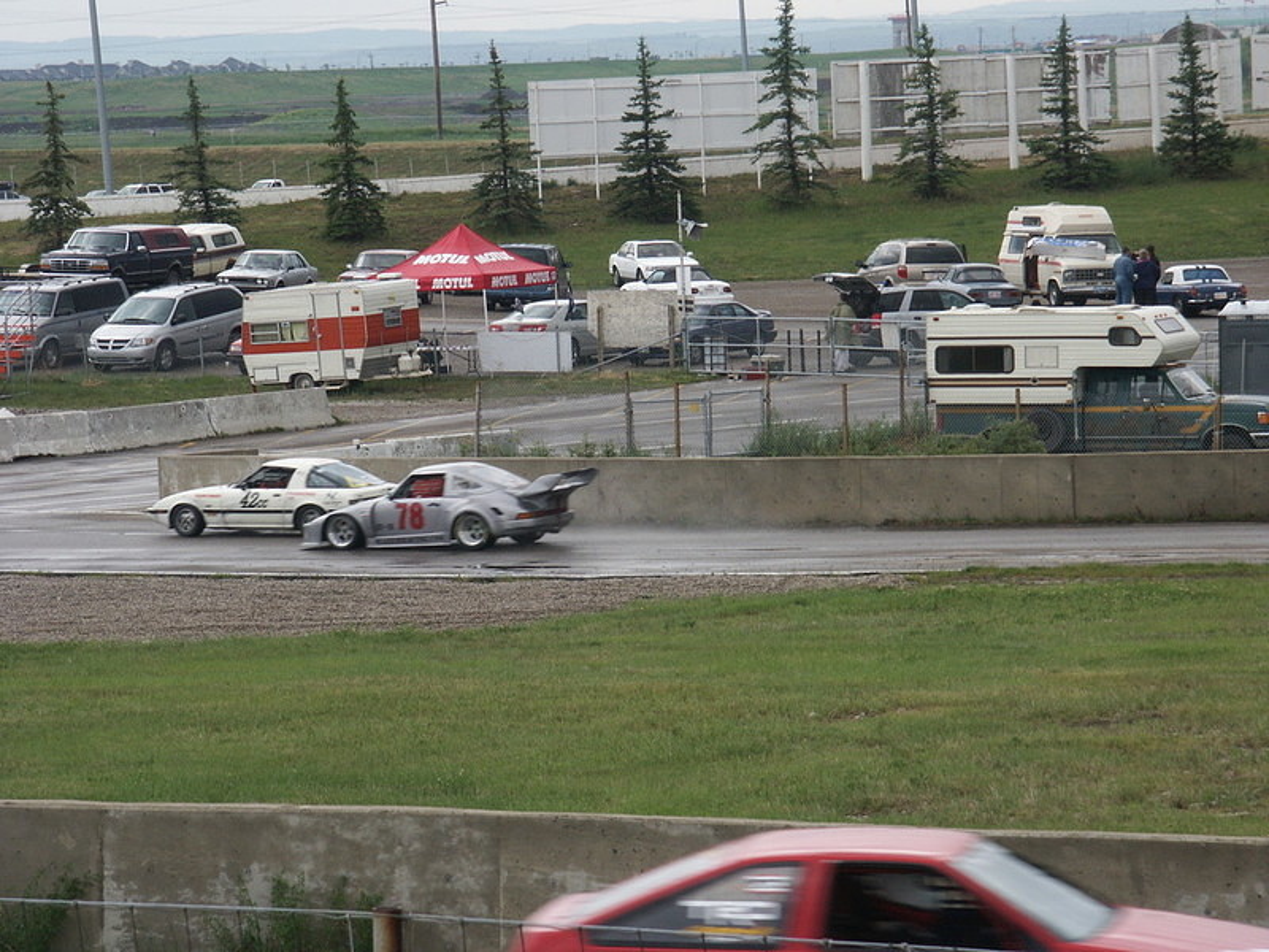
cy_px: 476
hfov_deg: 9.9
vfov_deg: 7.4
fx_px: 7332
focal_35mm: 200
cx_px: 634
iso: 100
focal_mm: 50.69
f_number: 6.7
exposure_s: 1/250
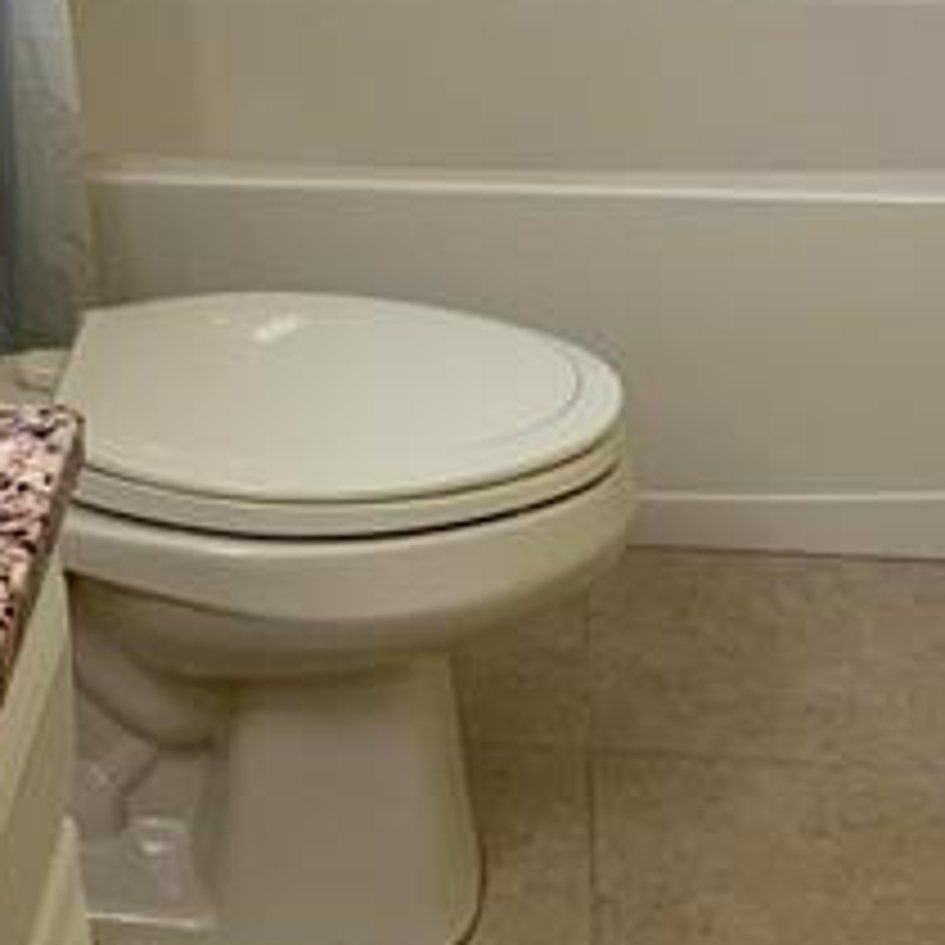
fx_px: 2594
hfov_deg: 20.4
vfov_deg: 18.4
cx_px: 158
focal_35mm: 84
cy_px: -464
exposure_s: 1/120
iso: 100
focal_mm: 4.25
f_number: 1.8
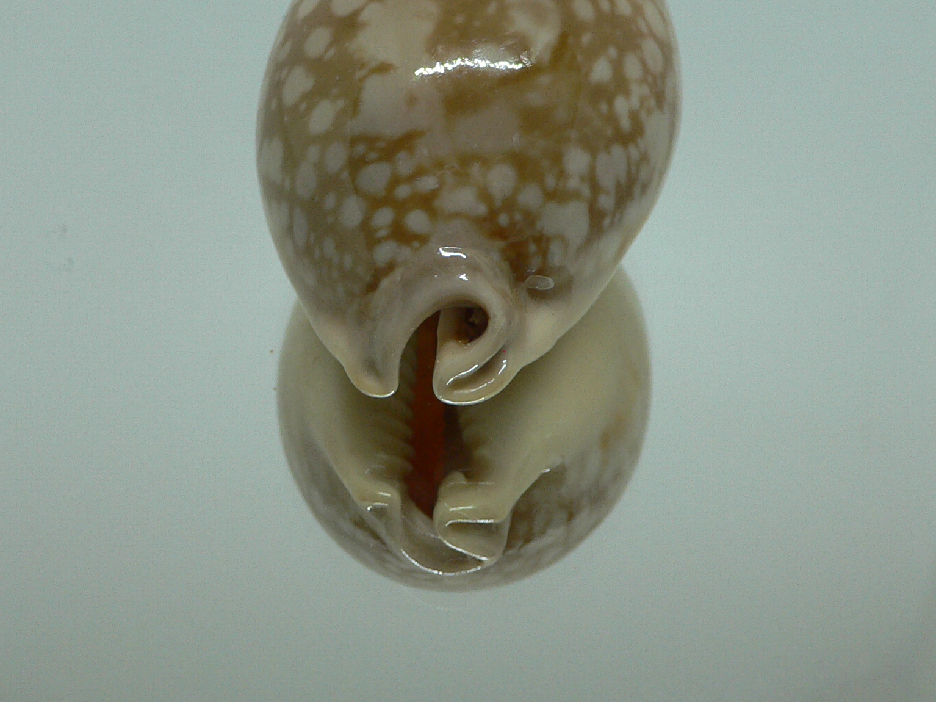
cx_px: 436
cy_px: 261
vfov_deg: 31.4
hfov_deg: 41.2
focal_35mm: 46
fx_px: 1244
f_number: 2.8
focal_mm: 4.6
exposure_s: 1/60
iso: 150
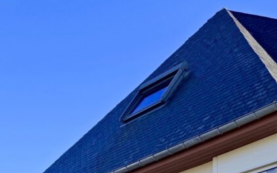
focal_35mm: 72
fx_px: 544
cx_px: 293
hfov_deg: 26.6
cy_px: 285
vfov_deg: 16.0
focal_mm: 6.76
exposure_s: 1/2710
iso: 80
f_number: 1.78
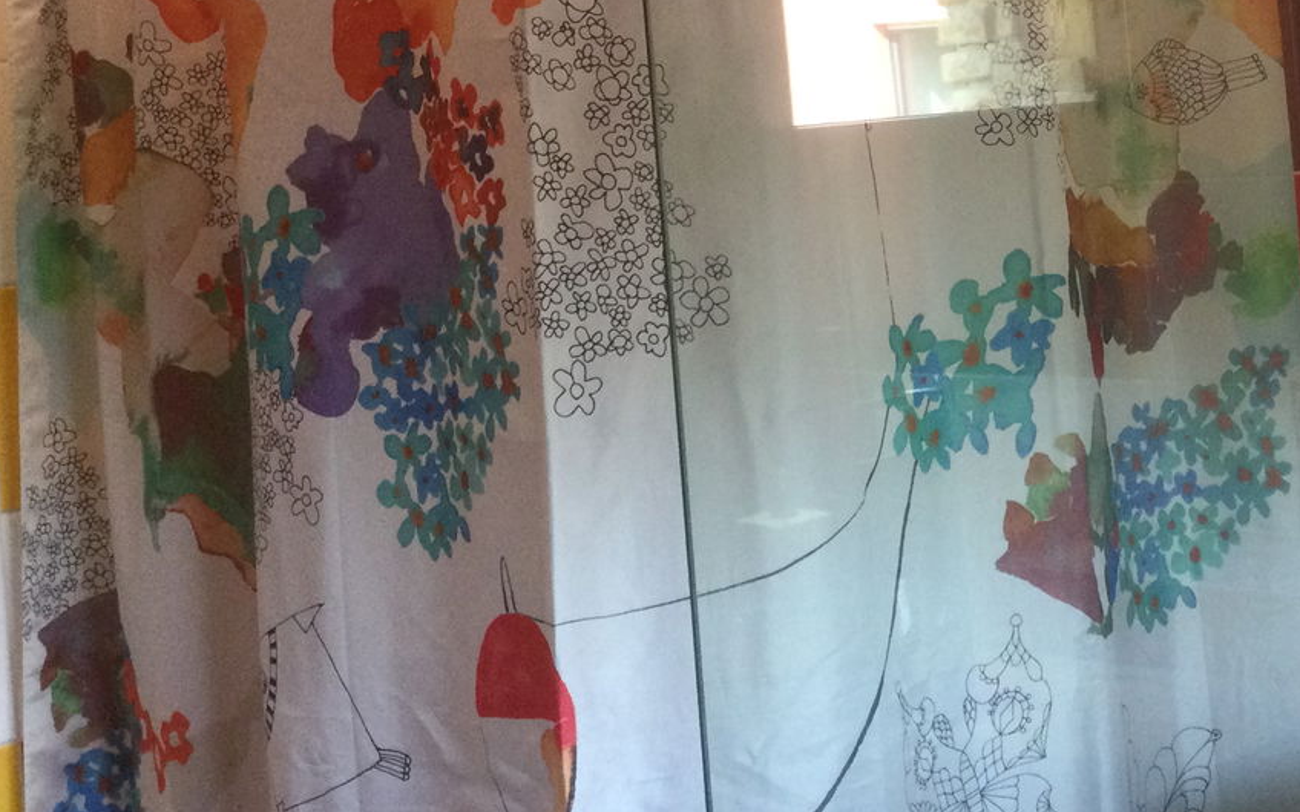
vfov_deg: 20.6
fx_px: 2197
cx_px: 1061
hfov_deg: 32.0
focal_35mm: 62
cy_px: 104
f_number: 2.4
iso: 125
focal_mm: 3.3
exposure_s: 1/33
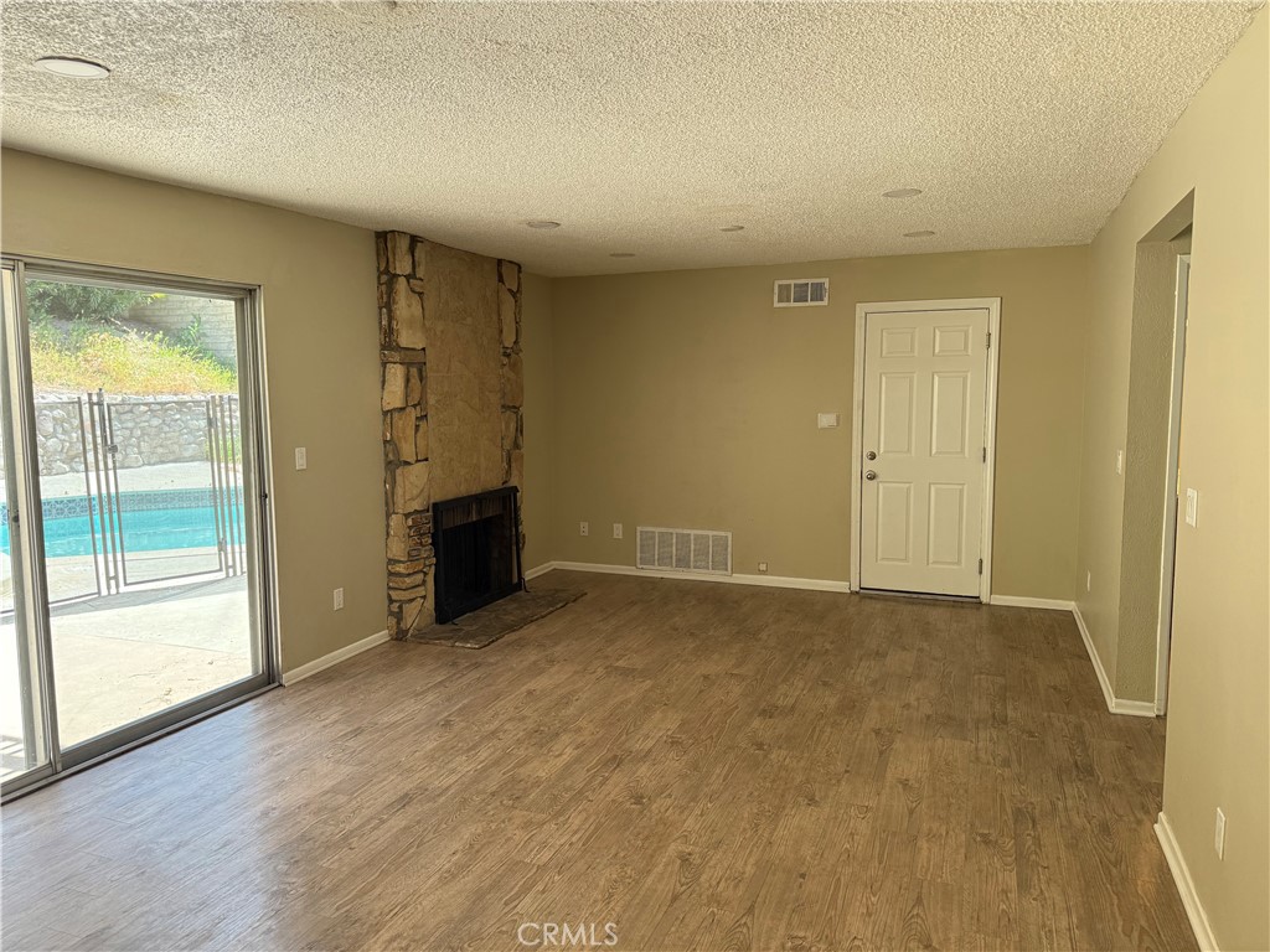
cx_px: 635
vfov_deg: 56.8
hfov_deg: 71.6
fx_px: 881
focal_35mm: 24
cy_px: 476
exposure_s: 1/218
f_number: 1.78
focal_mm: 6.76
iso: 200
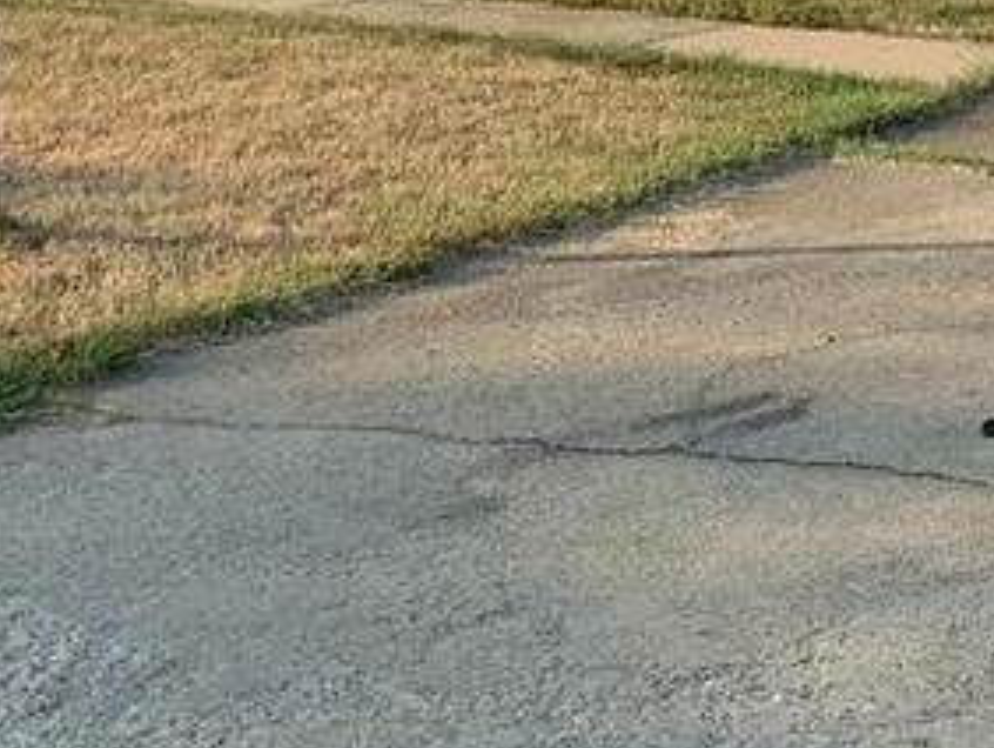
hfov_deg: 16.4
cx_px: 955
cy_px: -692
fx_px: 3391
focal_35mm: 118
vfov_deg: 11.5
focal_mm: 4.25
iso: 25
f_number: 1.8
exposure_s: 1/1032
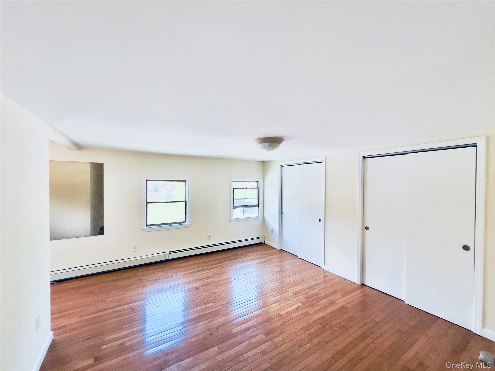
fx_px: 186
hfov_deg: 106.2
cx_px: 248
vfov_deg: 89.9
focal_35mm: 13
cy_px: 186
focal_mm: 1.57
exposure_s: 1/120
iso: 80
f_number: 1.8
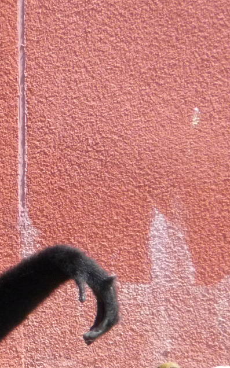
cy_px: 242
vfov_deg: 2.8
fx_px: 7499
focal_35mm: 747
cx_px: -111
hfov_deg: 1.8
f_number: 4.9
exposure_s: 1/500
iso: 320
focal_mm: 47
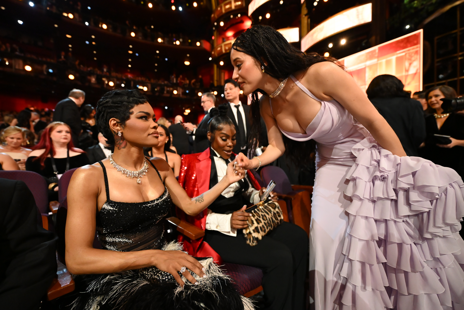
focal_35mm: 15
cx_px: 232
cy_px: 155
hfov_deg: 100.4
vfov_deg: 77.4
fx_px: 193
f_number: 2.8
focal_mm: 15
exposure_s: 1/160
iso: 6400
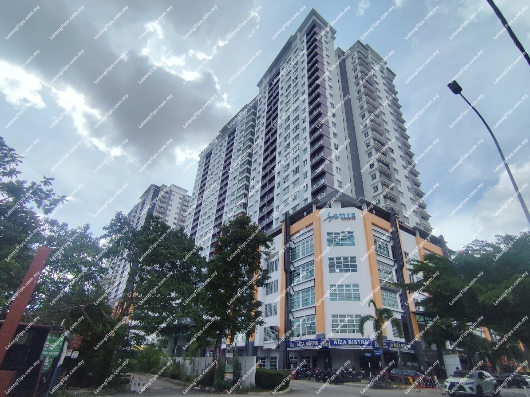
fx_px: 245
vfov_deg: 78.1
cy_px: 198
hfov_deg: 94.5
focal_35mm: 16
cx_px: 265
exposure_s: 1/4119
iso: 50
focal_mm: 1.65
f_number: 2.2
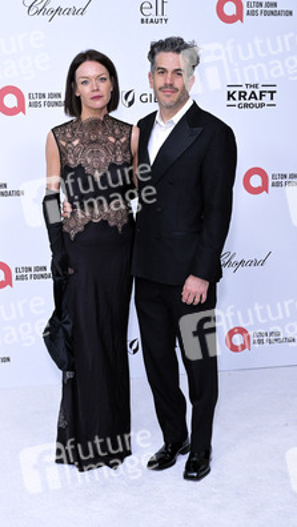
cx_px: 127
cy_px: 262
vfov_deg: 37.2
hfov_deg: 21.5
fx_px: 783
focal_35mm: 56
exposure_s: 1/250
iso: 4000
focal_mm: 53
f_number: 5.6
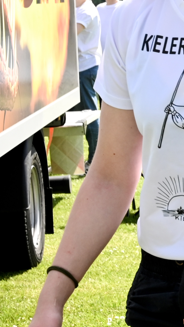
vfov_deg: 15.4
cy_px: 85
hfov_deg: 7.9
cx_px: 492
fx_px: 1206
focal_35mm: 139
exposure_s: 1/640
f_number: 8
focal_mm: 41
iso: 400
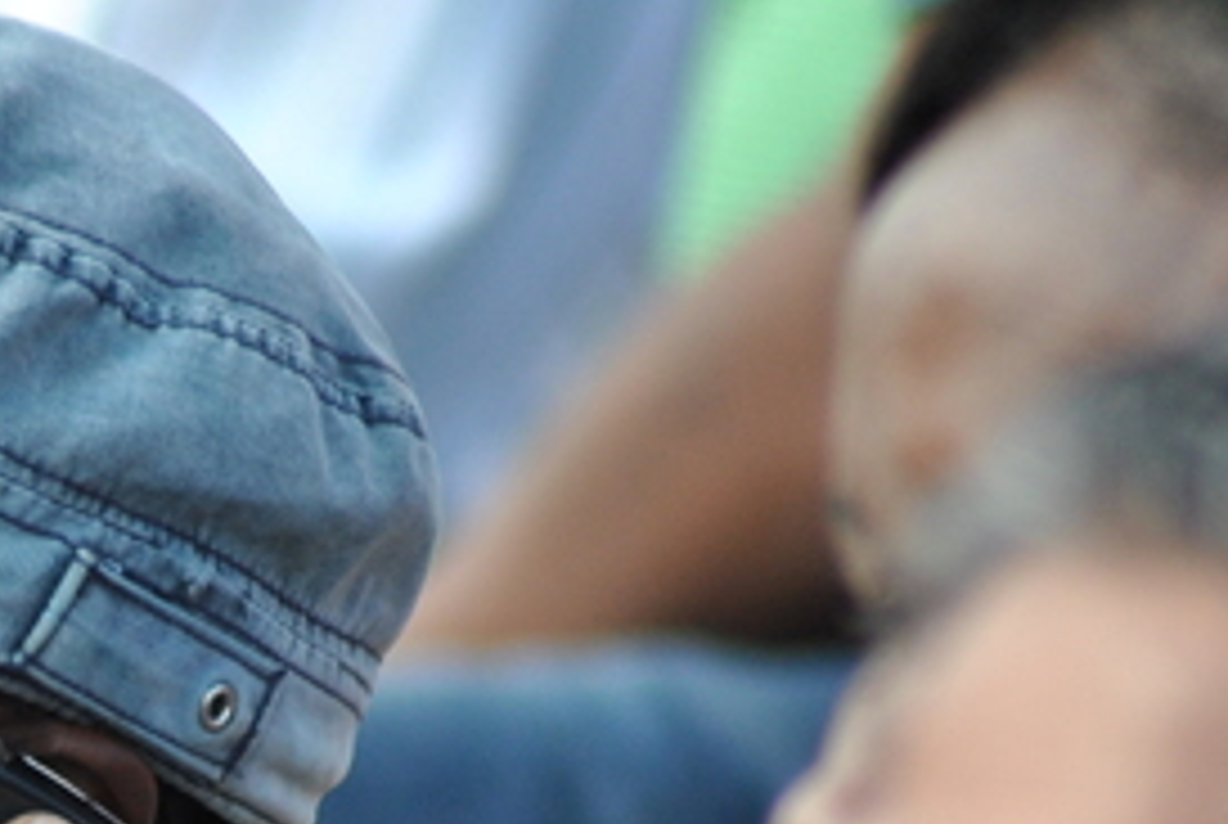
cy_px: 1018
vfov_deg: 1.4
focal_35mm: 1011
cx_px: -256
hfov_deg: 2.0
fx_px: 34542
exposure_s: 1/500
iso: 360
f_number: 5
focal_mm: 230
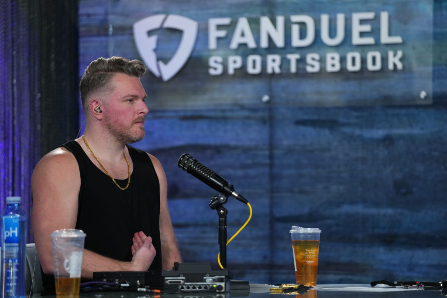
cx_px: 224
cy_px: 149
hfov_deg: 12.7
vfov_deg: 8.5
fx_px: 2012
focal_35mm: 162
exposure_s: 1/125
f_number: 2.8
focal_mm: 162
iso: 800
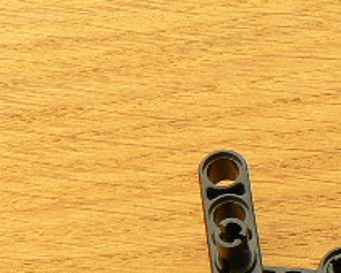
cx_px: 409
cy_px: 339
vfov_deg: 10.9
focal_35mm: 139
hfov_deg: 13.5
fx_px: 1403
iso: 100
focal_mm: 6
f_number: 5
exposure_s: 2
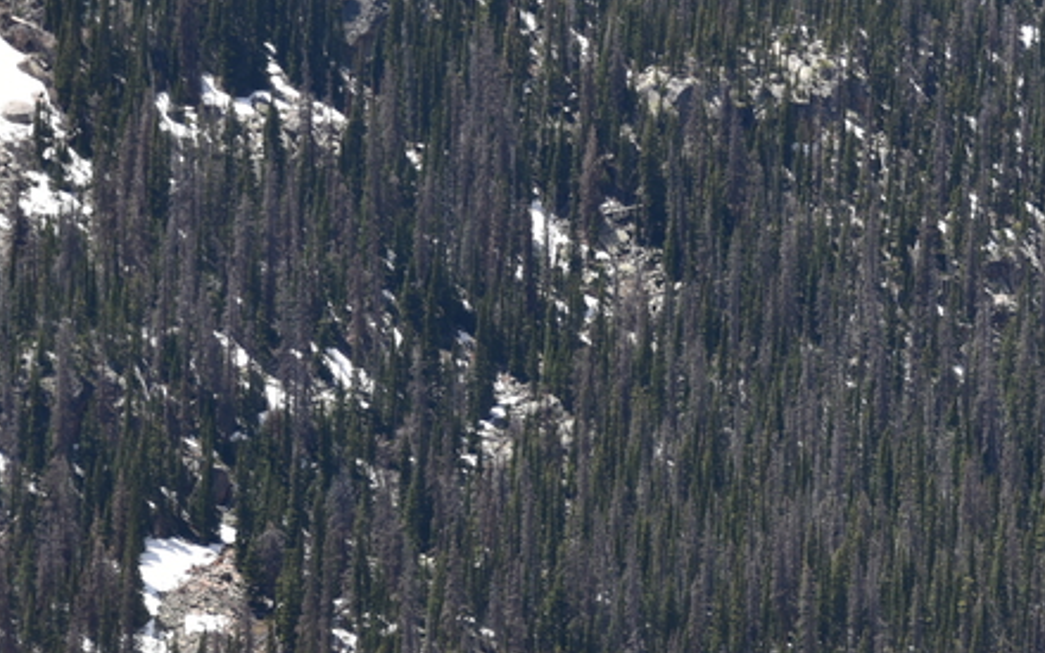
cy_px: 55
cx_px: 1130
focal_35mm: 400
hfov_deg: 5.2
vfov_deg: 3.3
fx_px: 11392
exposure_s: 1/320
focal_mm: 135
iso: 100
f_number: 6.3
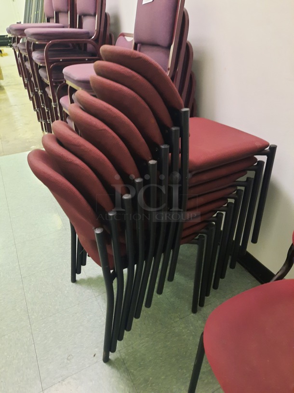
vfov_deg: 69.5
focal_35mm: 25
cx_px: 147
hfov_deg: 54.8
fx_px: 284
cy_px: 196
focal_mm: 4.6
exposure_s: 1/24
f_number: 2
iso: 640
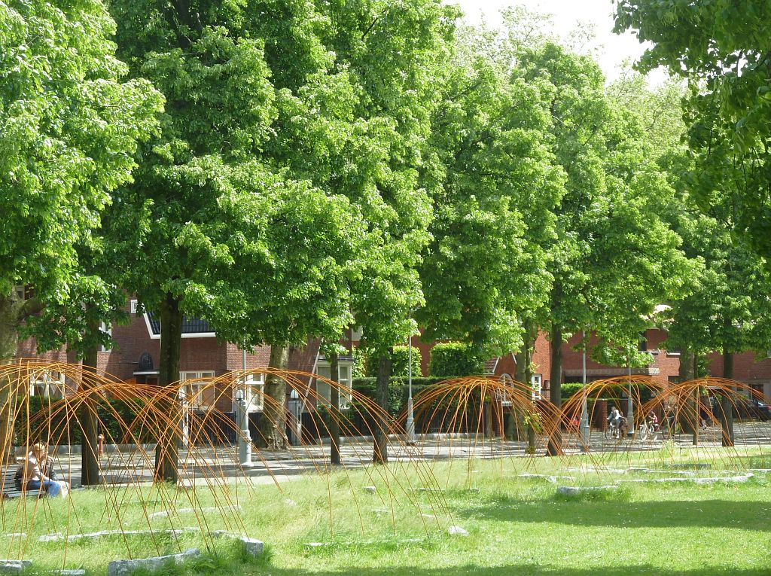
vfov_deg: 16.4
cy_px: 288
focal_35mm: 90
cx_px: 386
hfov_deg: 21.8
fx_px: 2002
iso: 80
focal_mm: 14.7
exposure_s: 1/125
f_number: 4.3
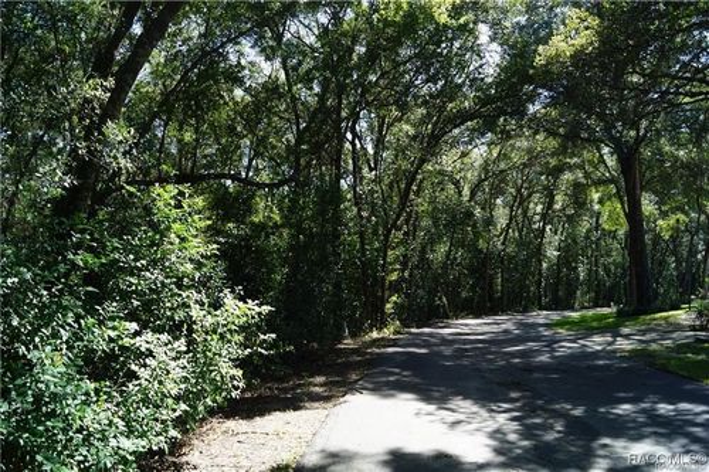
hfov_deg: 67.4
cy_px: 236
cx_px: 354
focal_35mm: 27
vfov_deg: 47.9
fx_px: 532
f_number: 5.6
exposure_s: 1/80
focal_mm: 18
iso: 100
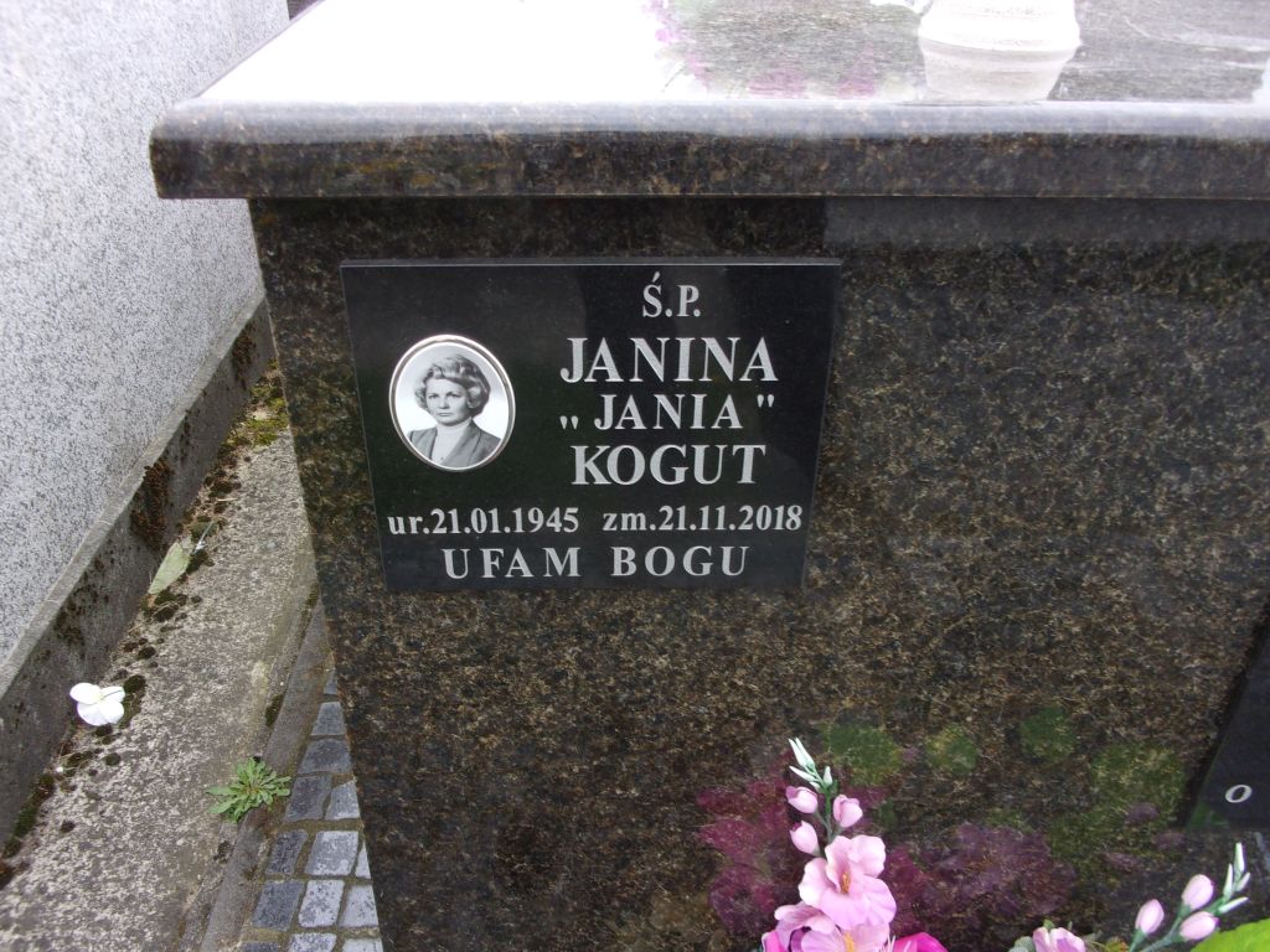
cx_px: 635
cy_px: 476
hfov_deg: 63.4
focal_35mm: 28
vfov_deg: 49.7
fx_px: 1027
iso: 80
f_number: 3.9
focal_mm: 5.1
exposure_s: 1/70
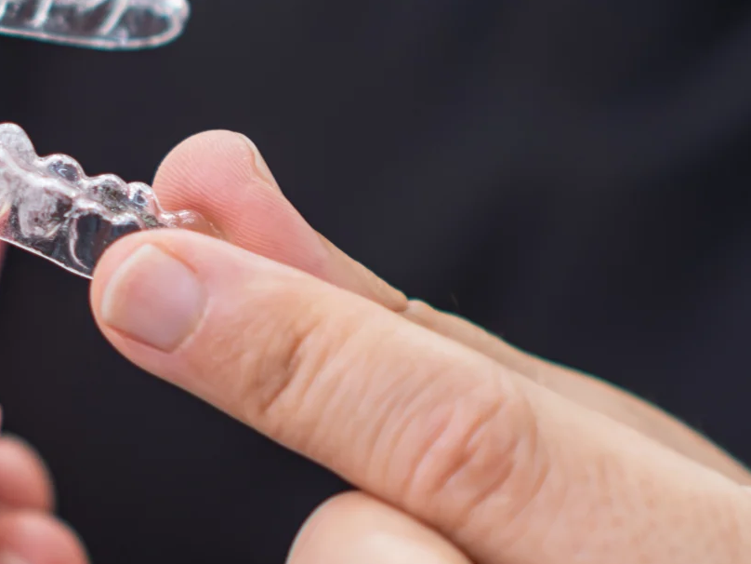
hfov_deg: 7.7
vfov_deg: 5.8
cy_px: 121
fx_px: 5554
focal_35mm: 256
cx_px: -137
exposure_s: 1/180
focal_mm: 56
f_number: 1.6
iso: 250
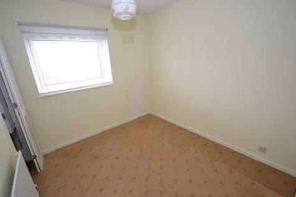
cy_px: 98
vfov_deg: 77.3
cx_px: 148
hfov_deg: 100.4
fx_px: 123
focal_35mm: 15
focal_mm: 10
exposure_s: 1/60
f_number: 4
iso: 900
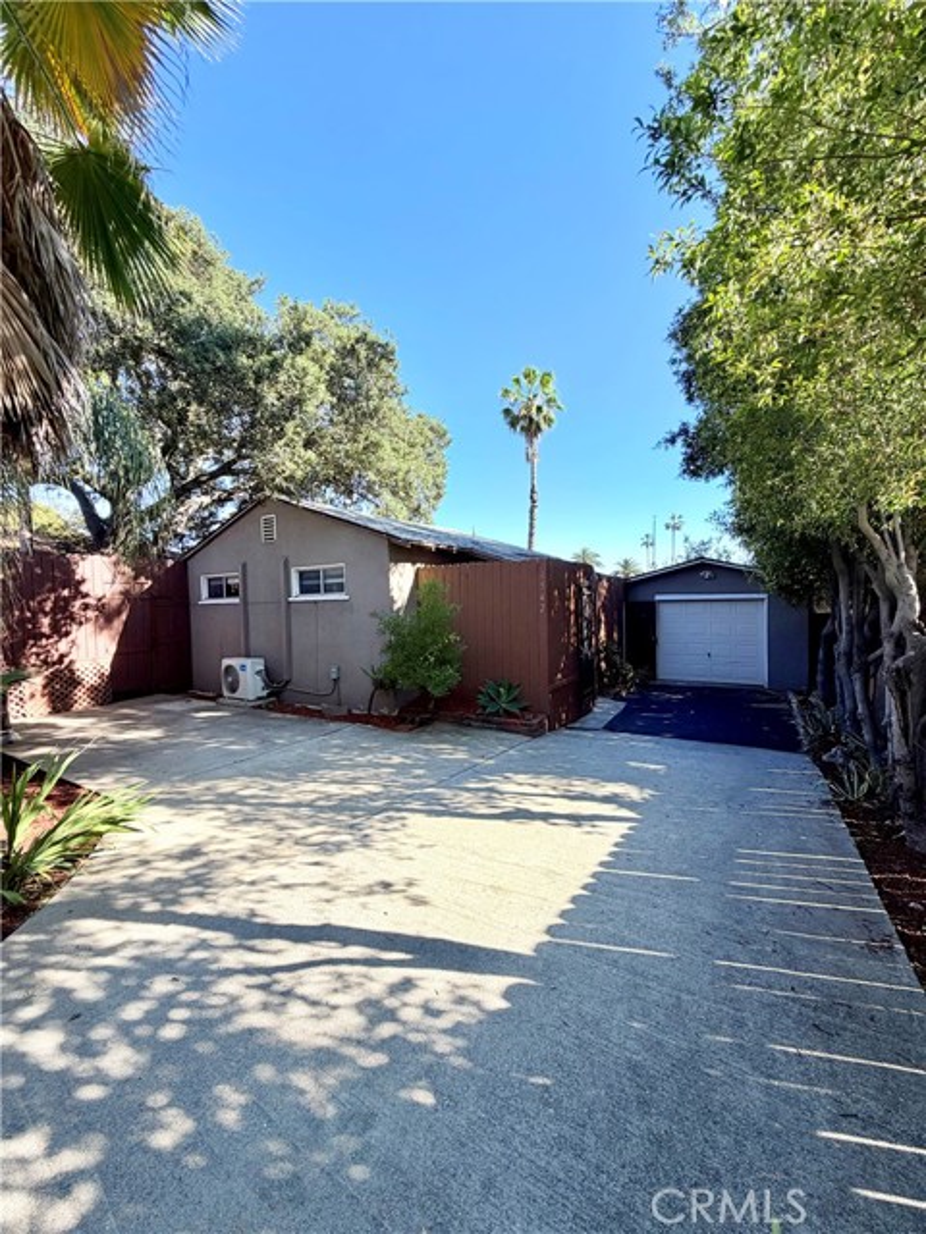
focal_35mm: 14
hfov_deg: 85.7
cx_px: 463
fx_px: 499
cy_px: 617
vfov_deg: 102.1
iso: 40
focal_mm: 2.22
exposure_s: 1/579
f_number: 2.2
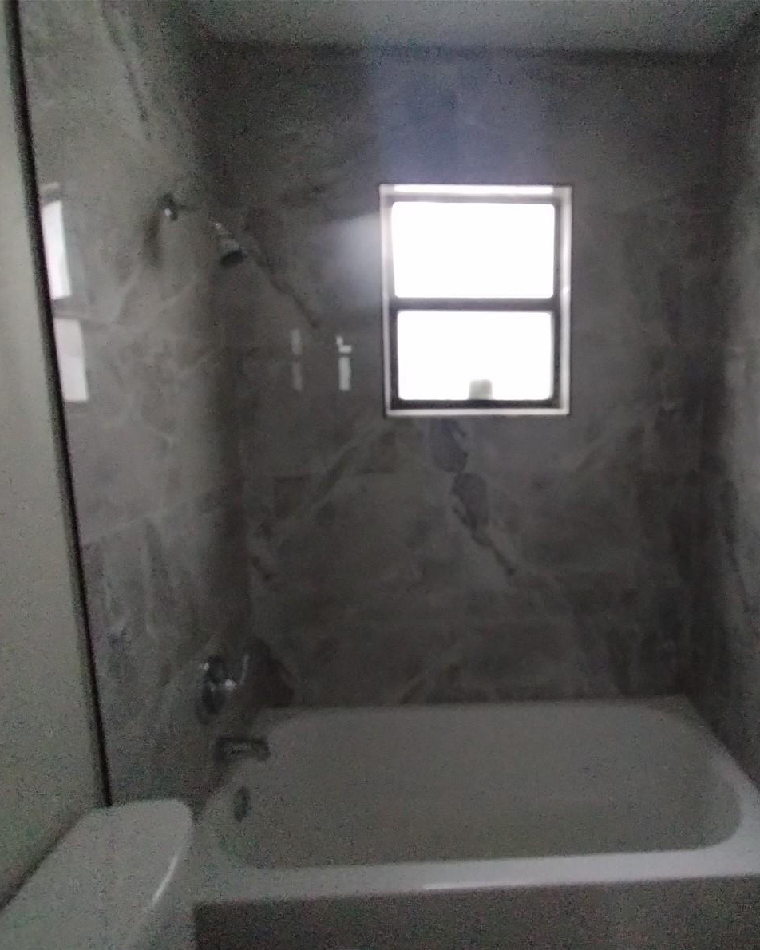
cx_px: 476
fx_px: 590
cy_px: 478
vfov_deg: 77.6
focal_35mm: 21
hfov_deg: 64.6
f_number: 2.2
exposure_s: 1/30
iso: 1325
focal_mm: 1.66
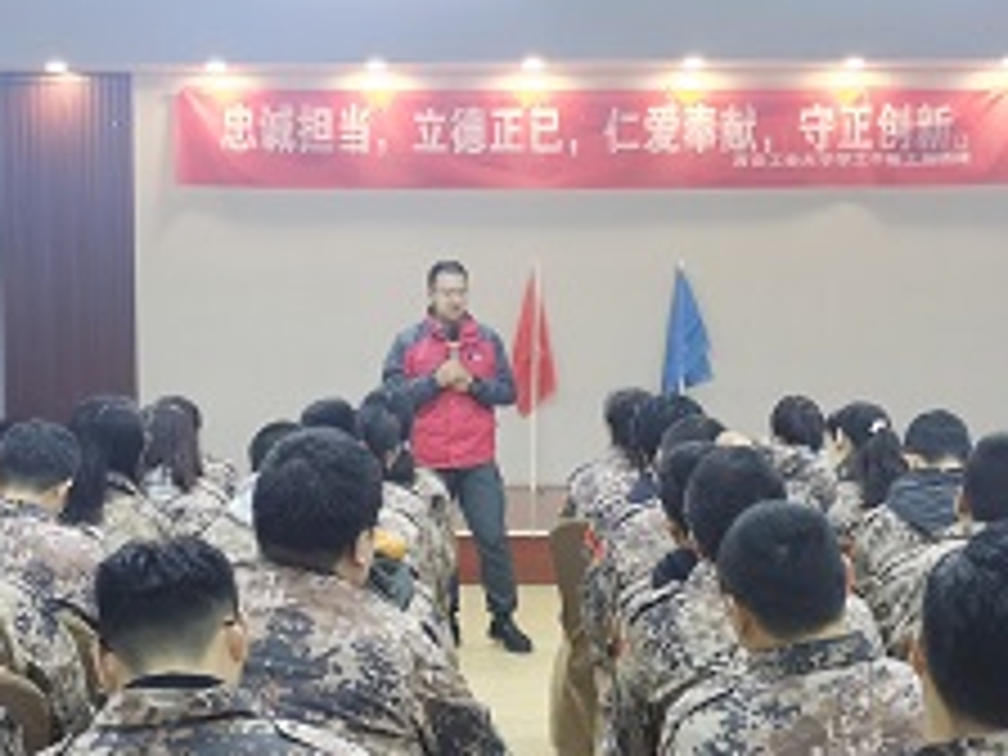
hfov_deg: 29.4
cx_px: 441
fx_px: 1922
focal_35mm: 66
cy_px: 484
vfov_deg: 22.2
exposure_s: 1/60
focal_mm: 5.58
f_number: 1.8
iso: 400
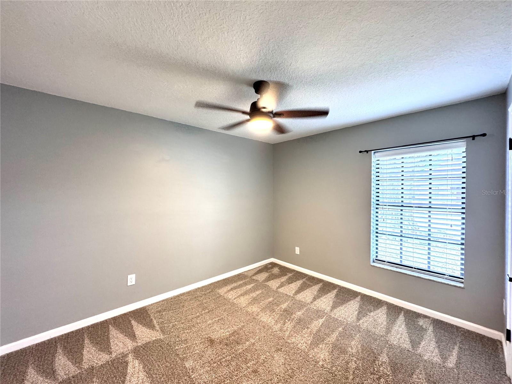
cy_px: 192
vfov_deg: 85.7
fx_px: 207
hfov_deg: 102.1
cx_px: 256
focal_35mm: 14
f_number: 2.2
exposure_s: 1/60
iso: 400
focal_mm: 2.22
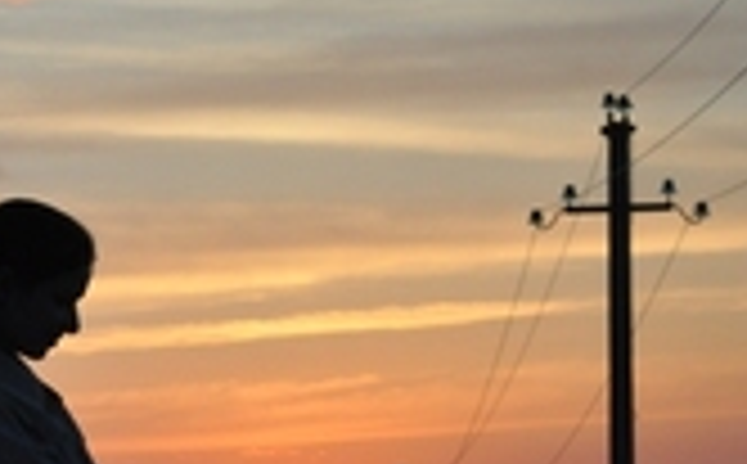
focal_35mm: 228
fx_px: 4640
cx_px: -40
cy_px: 345
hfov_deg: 9.1
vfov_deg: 5.7
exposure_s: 1/320
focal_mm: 55
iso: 800
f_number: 5.6
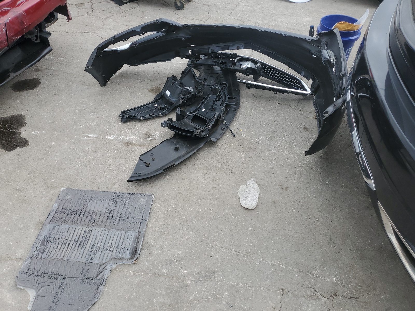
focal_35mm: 26
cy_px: 156
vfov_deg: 53.1
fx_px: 312
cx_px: 208
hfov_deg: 67.3
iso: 50
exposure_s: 1/588
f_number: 1.5
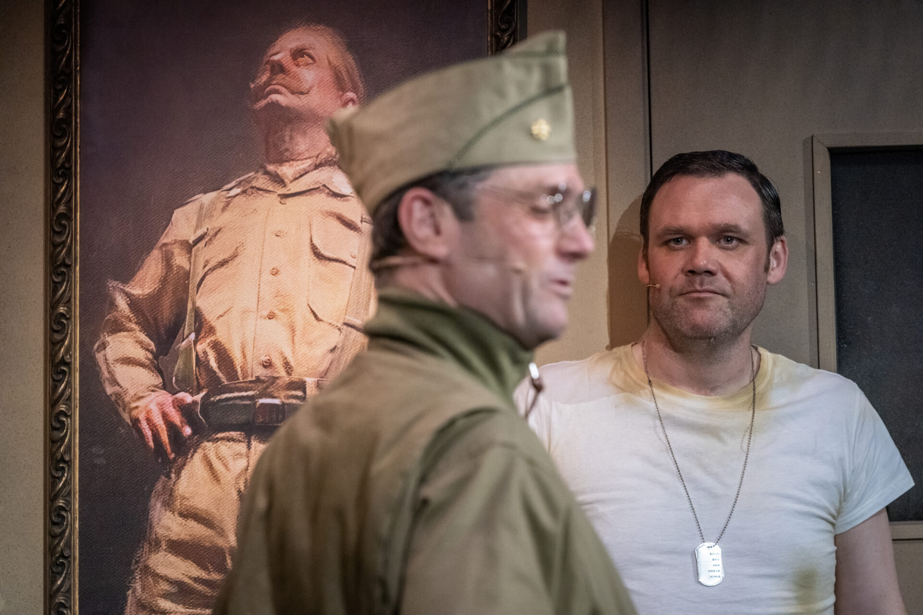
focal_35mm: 200
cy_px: 308
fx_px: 5127
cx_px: 462
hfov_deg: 10.3
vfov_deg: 6.9
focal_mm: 200
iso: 5000
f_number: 5.6
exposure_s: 1/160
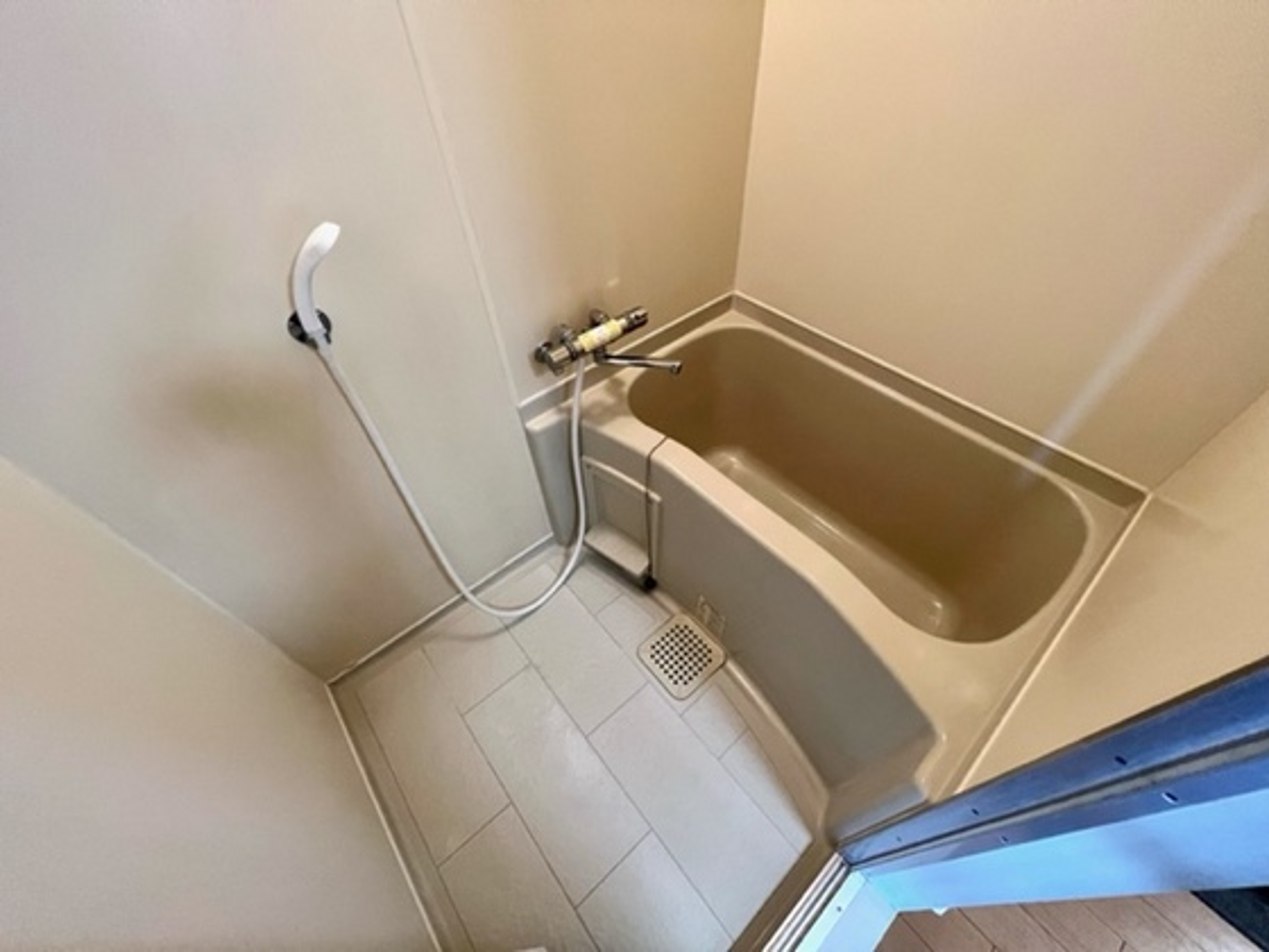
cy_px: 476
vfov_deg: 89.9
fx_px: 477
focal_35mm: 13
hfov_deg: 106.2
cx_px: 634
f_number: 1.8
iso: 400
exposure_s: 1/60
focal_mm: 1.57
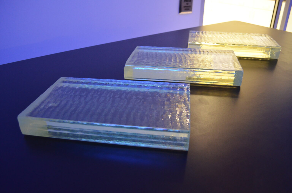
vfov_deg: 47.7
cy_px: 96
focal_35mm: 27
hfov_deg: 67.5
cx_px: 146
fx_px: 219
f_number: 3.5
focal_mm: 18
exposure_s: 1/30
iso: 1800
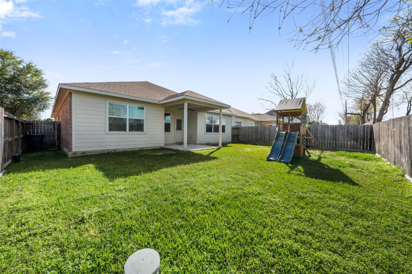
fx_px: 149
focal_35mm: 13
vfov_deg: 85.4
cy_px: 137
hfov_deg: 108.3
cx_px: 206
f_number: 9
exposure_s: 1/100
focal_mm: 13
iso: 800
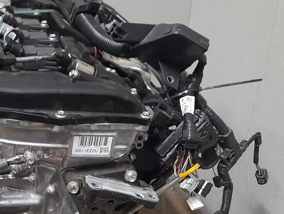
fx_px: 435
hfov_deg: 35.8
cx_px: 97
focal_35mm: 53
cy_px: 174
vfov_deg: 27.0
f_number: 2
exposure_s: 1/50
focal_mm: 4.6
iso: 400
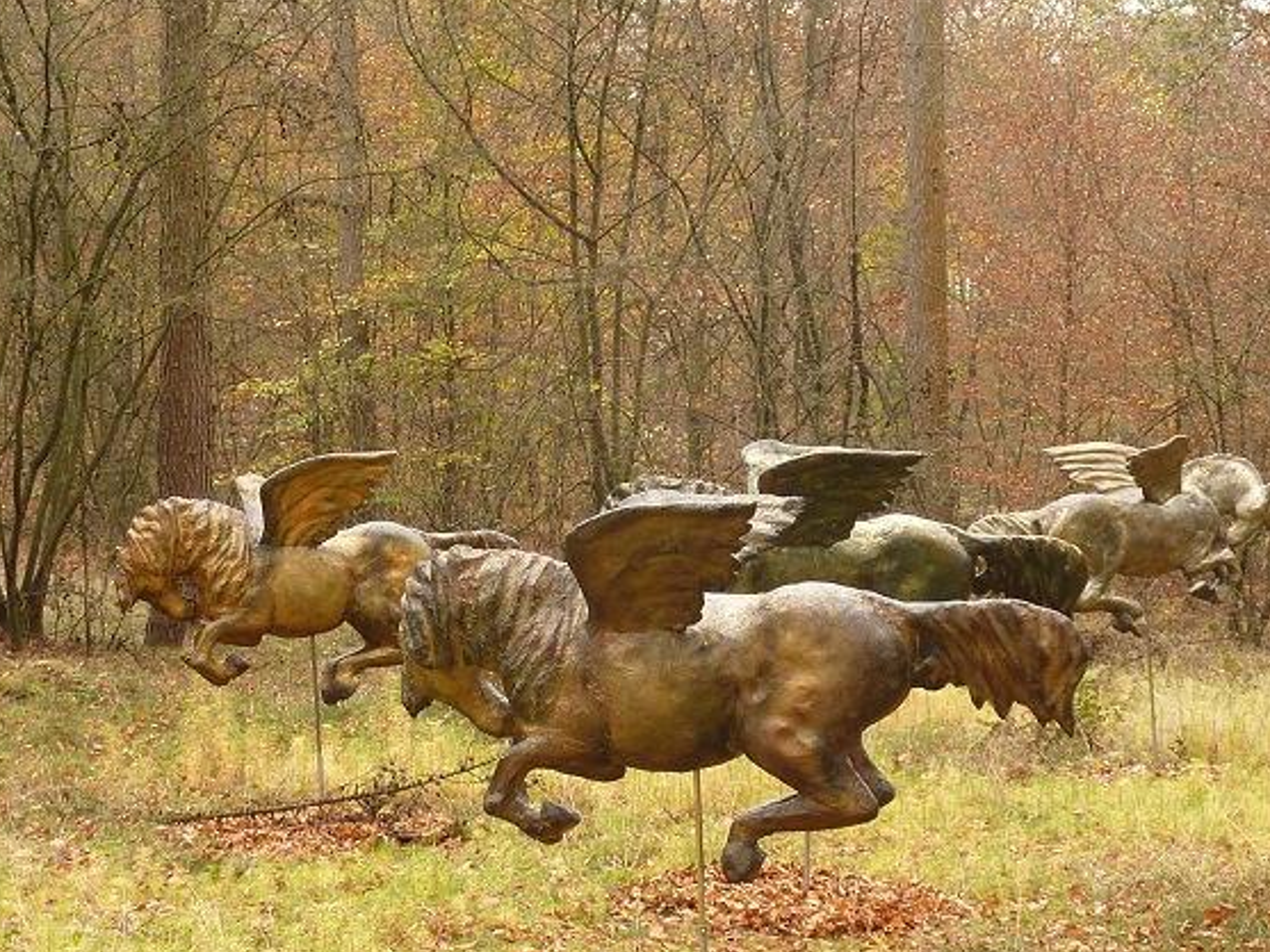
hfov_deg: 21.1
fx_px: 3413
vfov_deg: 15.9
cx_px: 622
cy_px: 473
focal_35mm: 93
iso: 160
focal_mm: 9.7
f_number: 3.9
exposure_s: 1/40
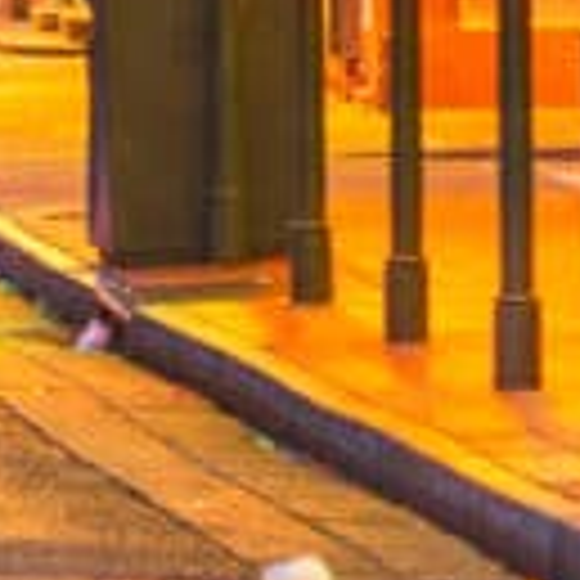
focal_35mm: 785
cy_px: -879
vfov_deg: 2.2
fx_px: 14881
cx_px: -913
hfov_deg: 2.2
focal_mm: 116
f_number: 8
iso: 200
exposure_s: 5
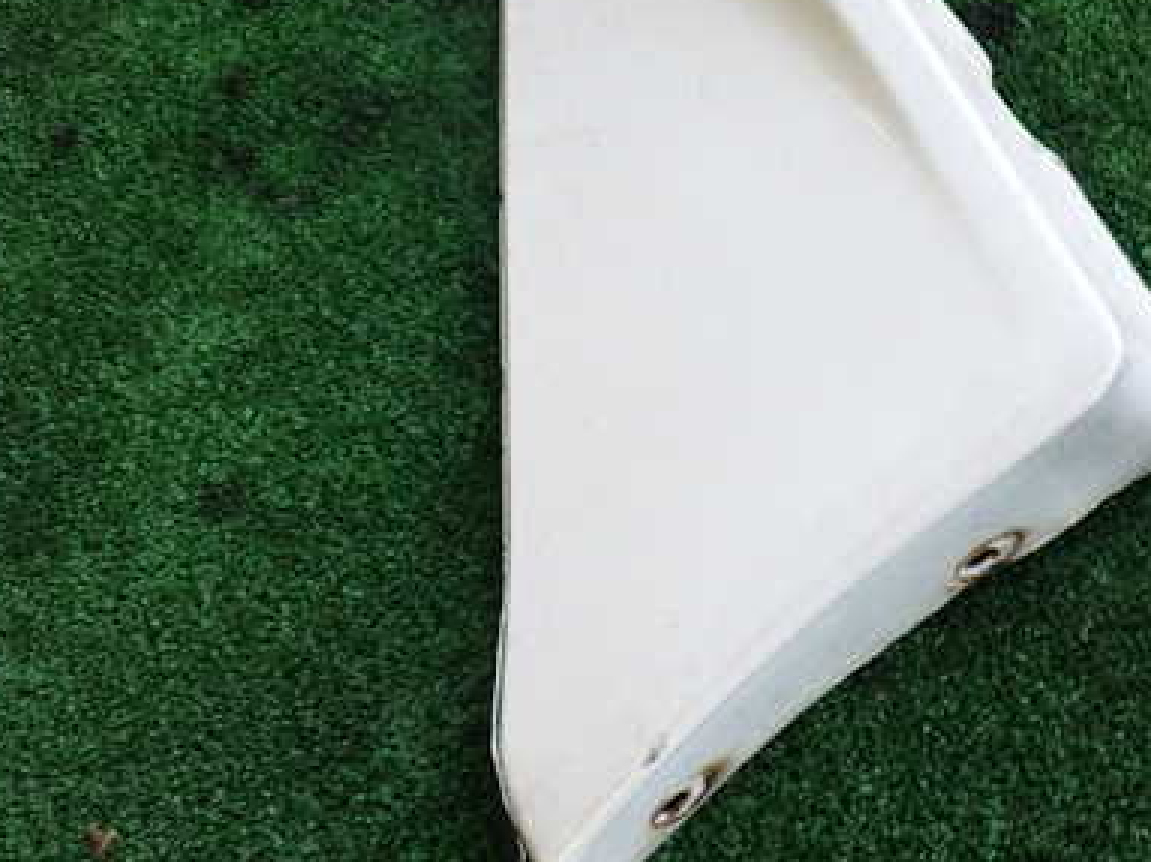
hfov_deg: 40.3
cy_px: 318
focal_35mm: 47
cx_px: 667
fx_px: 1562
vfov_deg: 30.7
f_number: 2.3
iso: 400
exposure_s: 1/125
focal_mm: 5.4
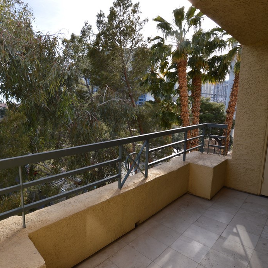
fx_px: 175
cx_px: 82
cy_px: 134
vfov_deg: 74.8
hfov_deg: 71.8
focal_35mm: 20
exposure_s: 1/160
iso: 100
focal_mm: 10
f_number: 6.3
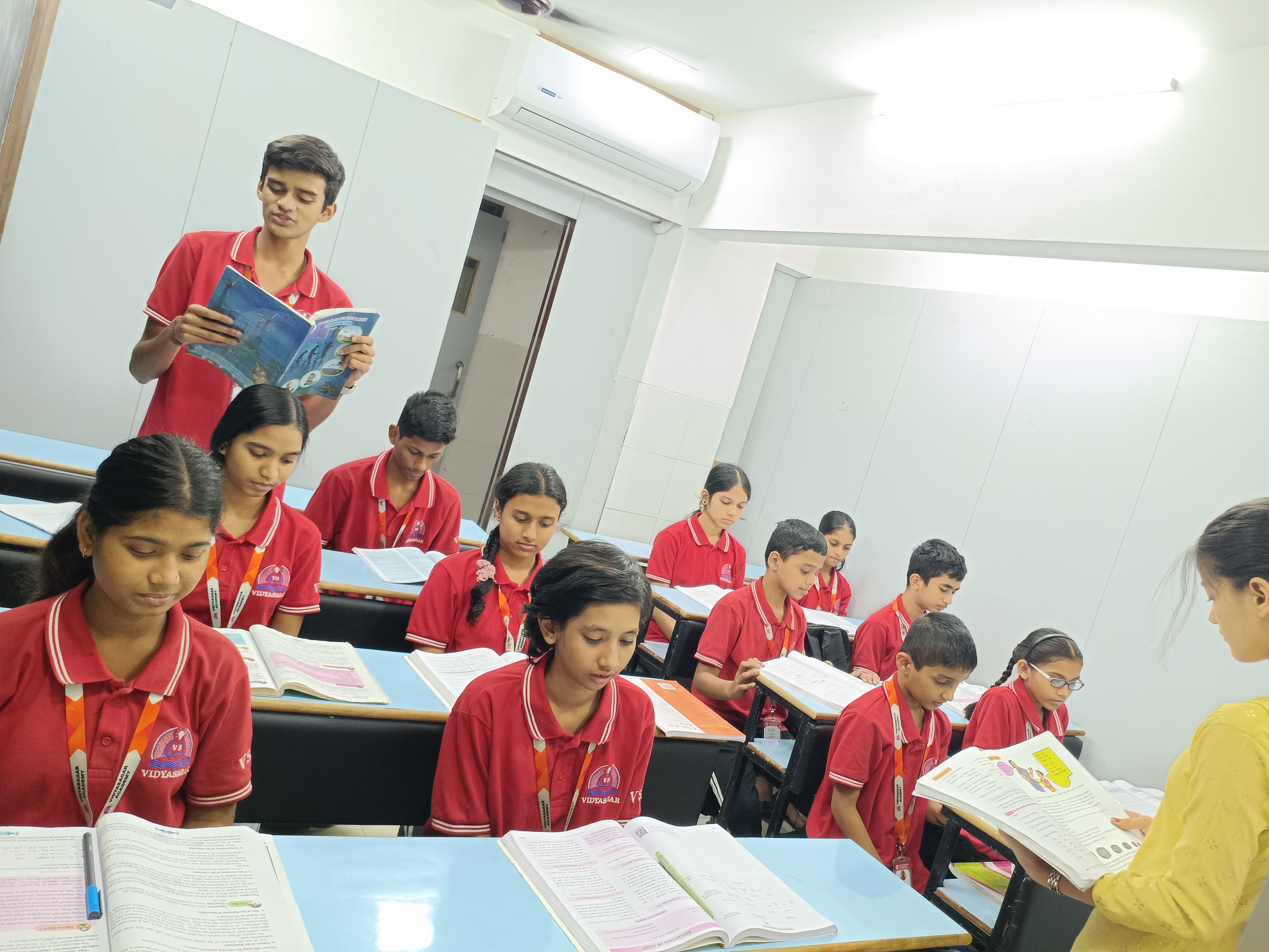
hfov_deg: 67.3
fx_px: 953
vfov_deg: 53.1
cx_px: 634
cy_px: 476
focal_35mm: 26
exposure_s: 1/50.1
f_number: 1.5
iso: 343
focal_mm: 4.94
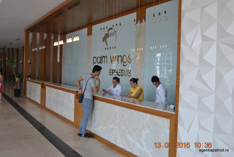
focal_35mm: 36
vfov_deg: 37.0
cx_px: 117
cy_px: 78
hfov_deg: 53.1
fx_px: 234
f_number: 4.5
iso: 200
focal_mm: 24
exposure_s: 1/60
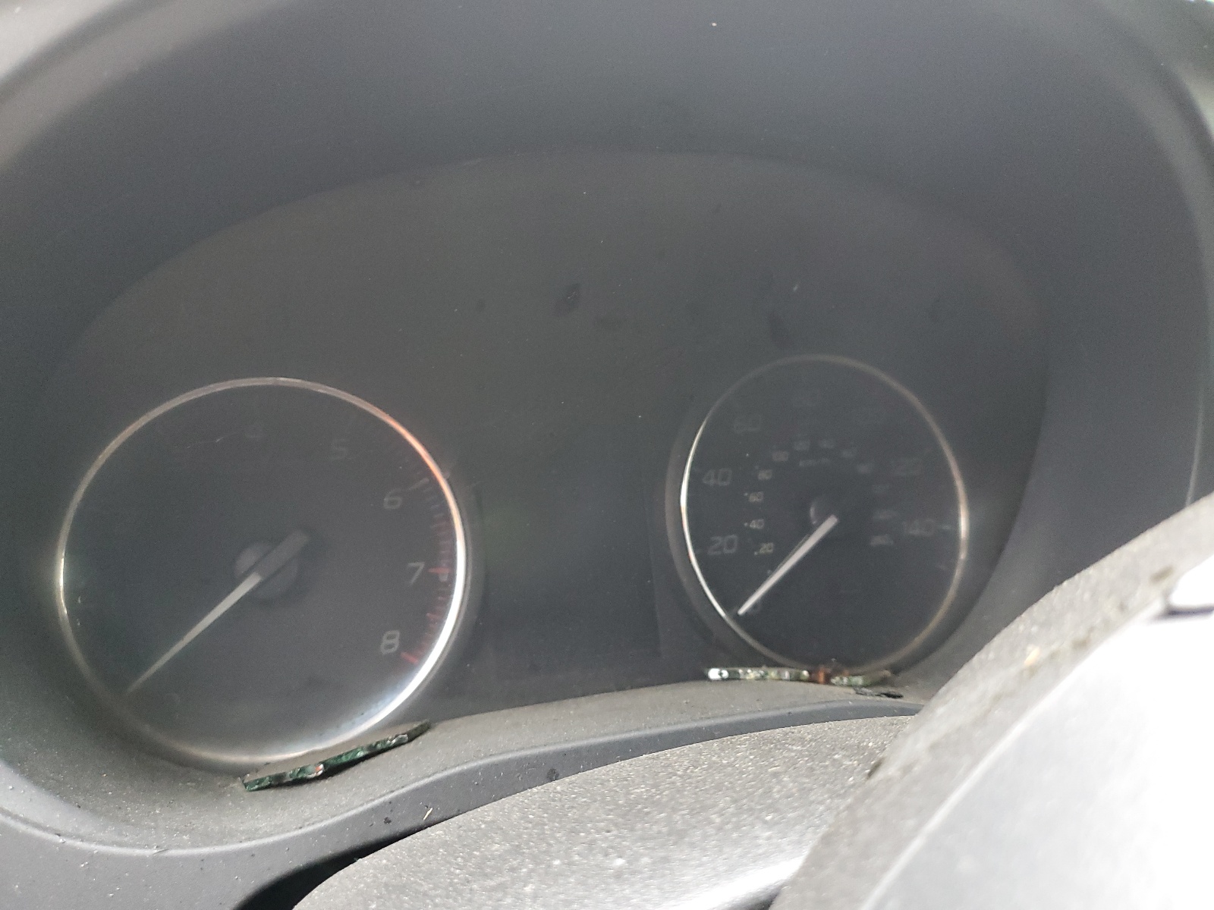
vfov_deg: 53.1
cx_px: 607
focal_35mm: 26
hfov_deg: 67.3
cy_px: 455
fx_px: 912
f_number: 1.5
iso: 364
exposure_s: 1/40
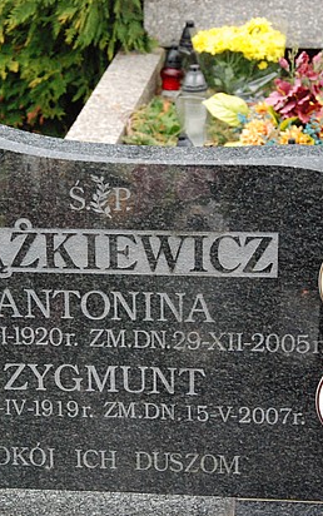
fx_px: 1603
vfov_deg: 18.3
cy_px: 261
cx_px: 100
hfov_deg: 11.5
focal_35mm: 114
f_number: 5
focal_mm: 48
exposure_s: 1/640
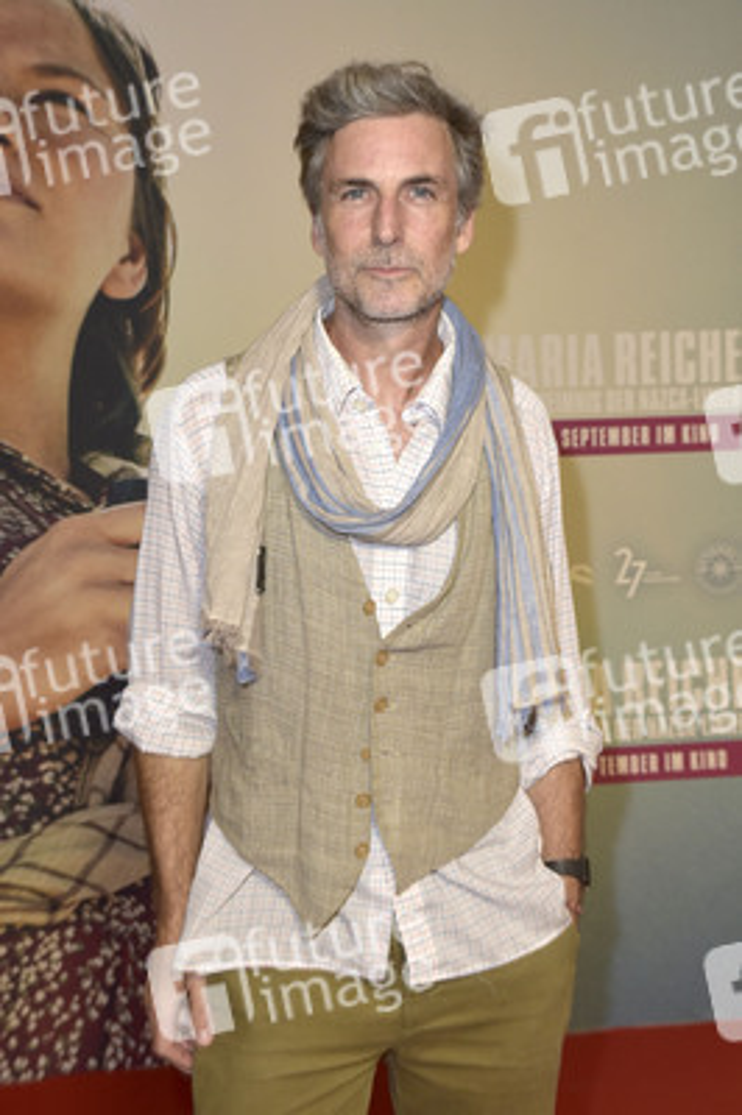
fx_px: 1177
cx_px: 371
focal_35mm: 38
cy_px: 558
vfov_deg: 50.7
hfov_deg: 35.0
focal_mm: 38
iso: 800
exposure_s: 1/200
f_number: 5.6
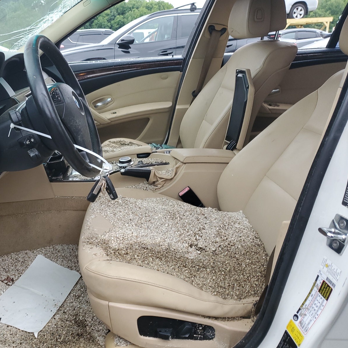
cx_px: 130
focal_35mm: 31
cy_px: 173
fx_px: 353
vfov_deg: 52.5
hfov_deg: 52.0
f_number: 1.5
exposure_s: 1/60.2
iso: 67
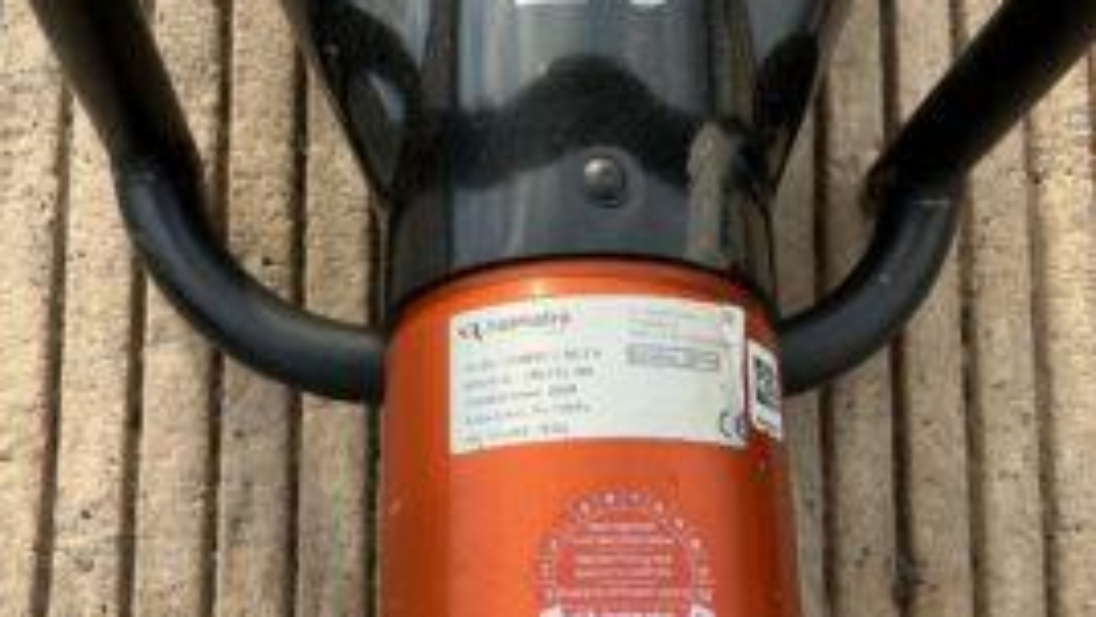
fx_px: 1192
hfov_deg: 49.4
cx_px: 536
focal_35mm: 41
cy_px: 380
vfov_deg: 29.0
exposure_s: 1/300
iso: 25
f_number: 1.8
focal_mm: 3
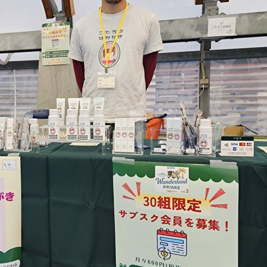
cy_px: 124
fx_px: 349
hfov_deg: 39.9
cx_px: 48
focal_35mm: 40
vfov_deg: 41.8
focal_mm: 5.4
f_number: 1.8
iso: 80
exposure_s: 1/100
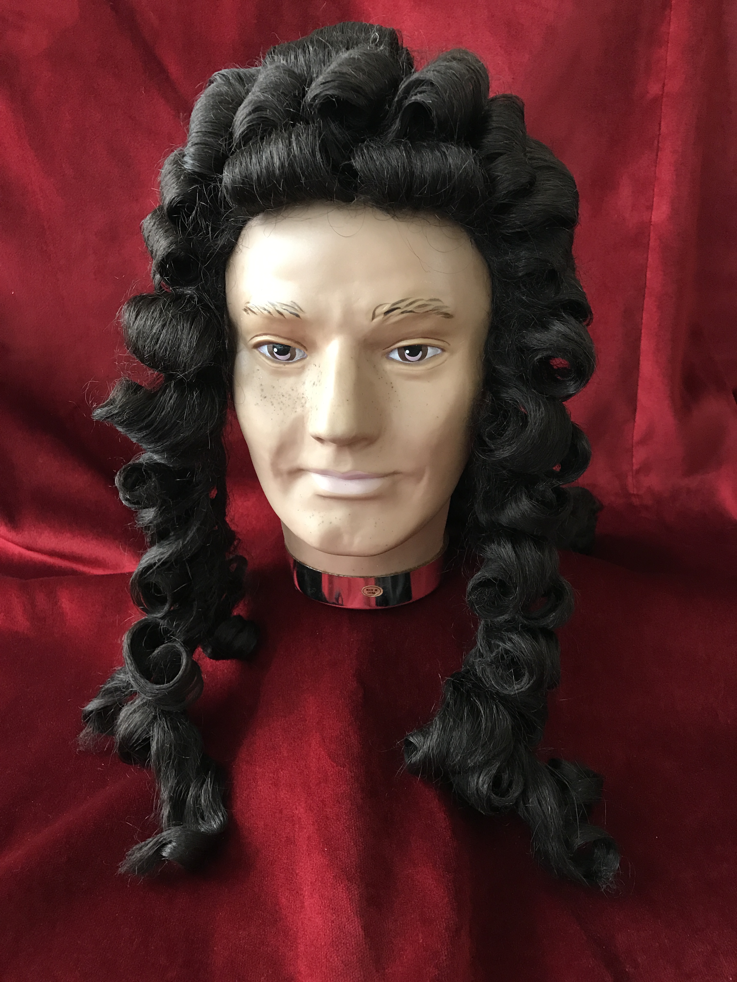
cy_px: 491
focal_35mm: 28
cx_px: 368
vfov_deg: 63.4
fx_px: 795
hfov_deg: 49.7
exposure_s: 1/17
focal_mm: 3.99
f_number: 1.8
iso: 64
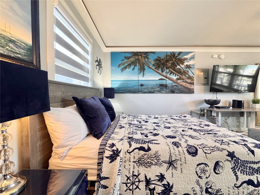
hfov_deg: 102.1
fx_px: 105
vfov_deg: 85.7
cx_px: 130
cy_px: 98
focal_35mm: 14
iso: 250
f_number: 2.2
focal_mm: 2.22
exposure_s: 1/60
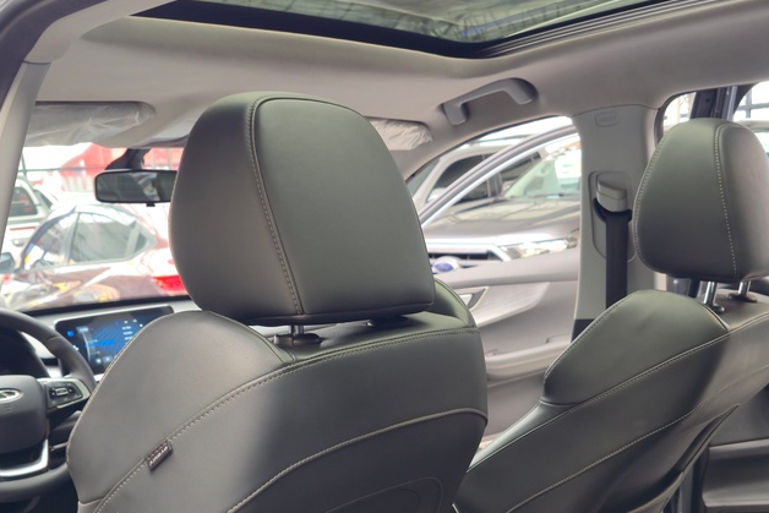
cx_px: 359
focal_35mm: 39
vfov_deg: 33.1
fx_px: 833
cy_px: 424
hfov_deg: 49.5
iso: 80
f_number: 1.7
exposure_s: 1/60
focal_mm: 6.3
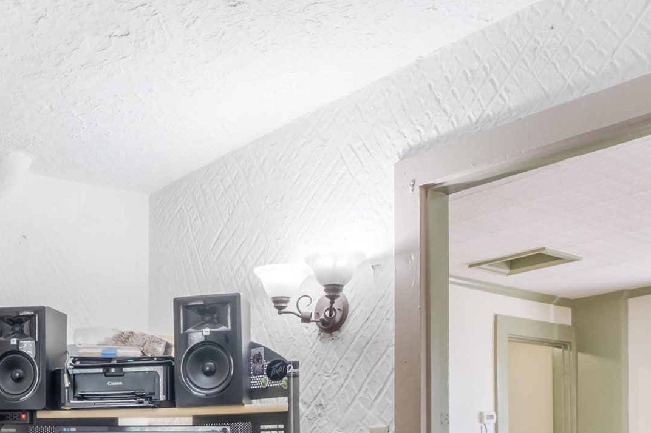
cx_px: 86
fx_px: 777
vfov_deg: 28.3
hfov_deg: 42.3
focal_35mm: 43
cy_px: 480
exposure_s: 1/25
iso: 400
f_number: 8
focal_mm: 10
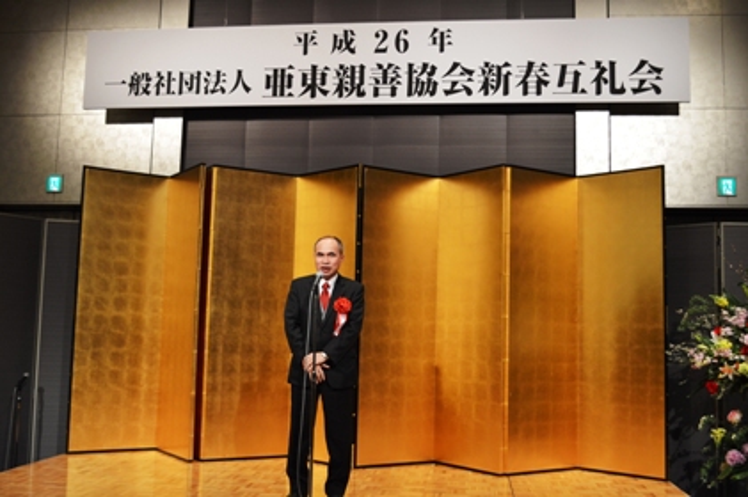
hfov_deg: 53.2
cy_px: 248
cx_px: 374
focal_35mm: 36
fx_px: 747
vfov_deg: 36.8
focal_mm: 24
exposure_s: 1/60
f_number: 4
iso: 400
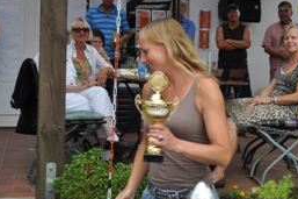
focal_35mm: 68
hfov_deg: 29.5
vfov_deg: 20.0
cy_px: 73
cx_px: 199
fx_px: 563
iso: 400
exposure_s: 1/1000
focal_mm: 26
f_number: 4
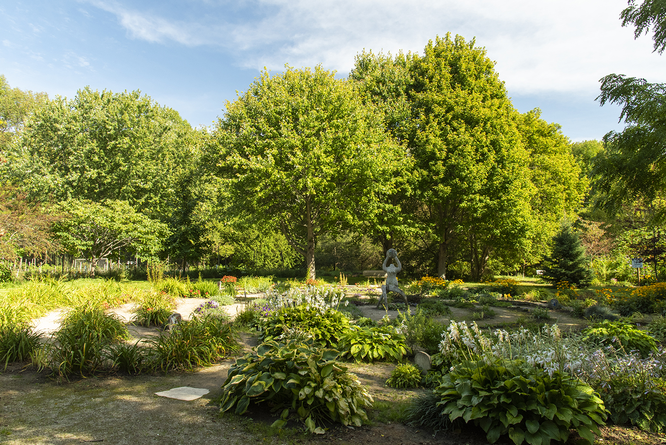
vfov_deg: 53.2
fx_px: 444
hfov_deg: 73.7
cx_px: 333
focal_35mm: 24
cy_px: 222
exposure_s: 1/80
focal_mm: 24
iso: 1000
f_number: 16
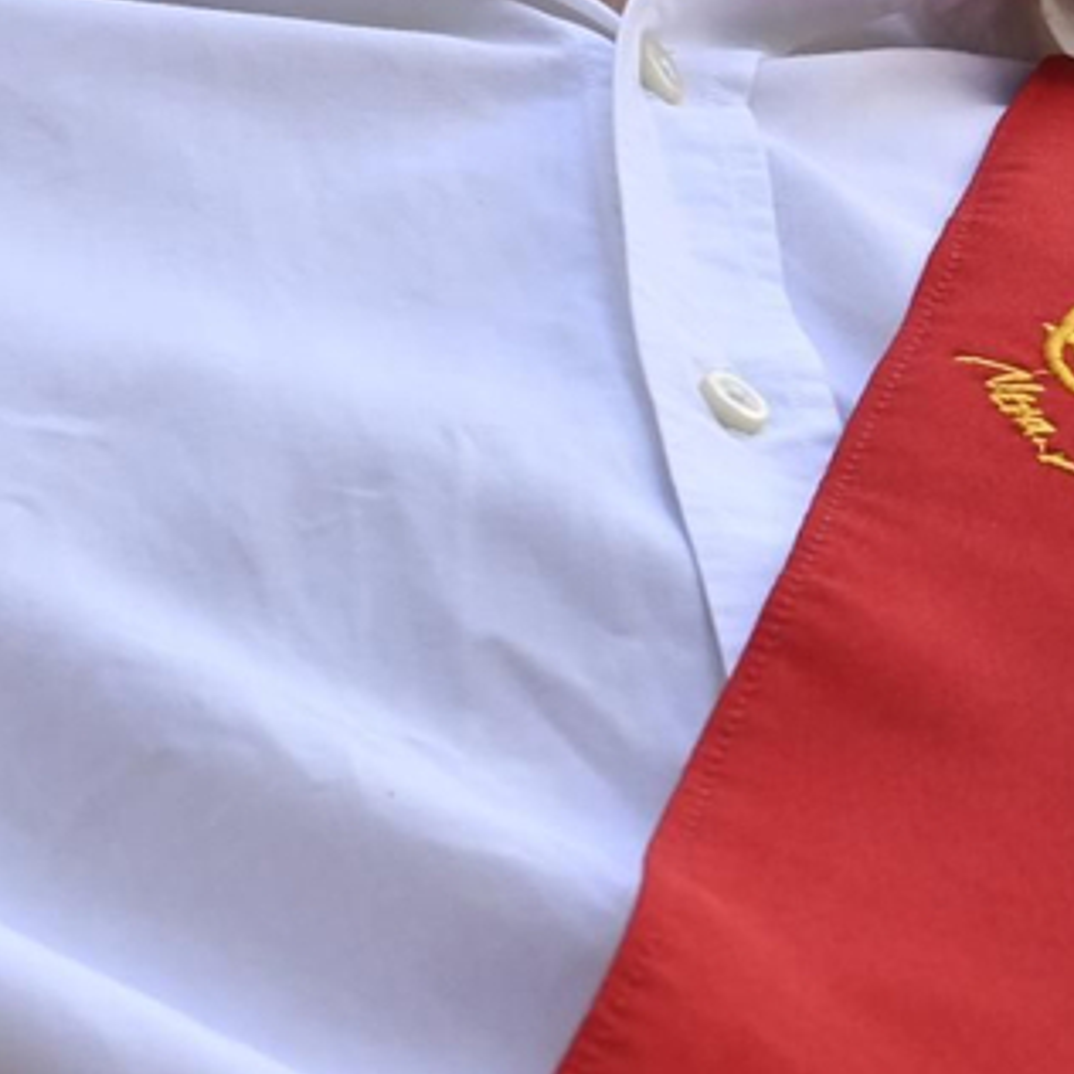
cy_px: 313
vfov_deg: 5.4
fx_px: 11338
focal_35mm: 323
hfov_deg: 5.4
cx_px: 938
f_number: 5.6
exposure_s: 1/400
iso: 250
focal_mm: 50
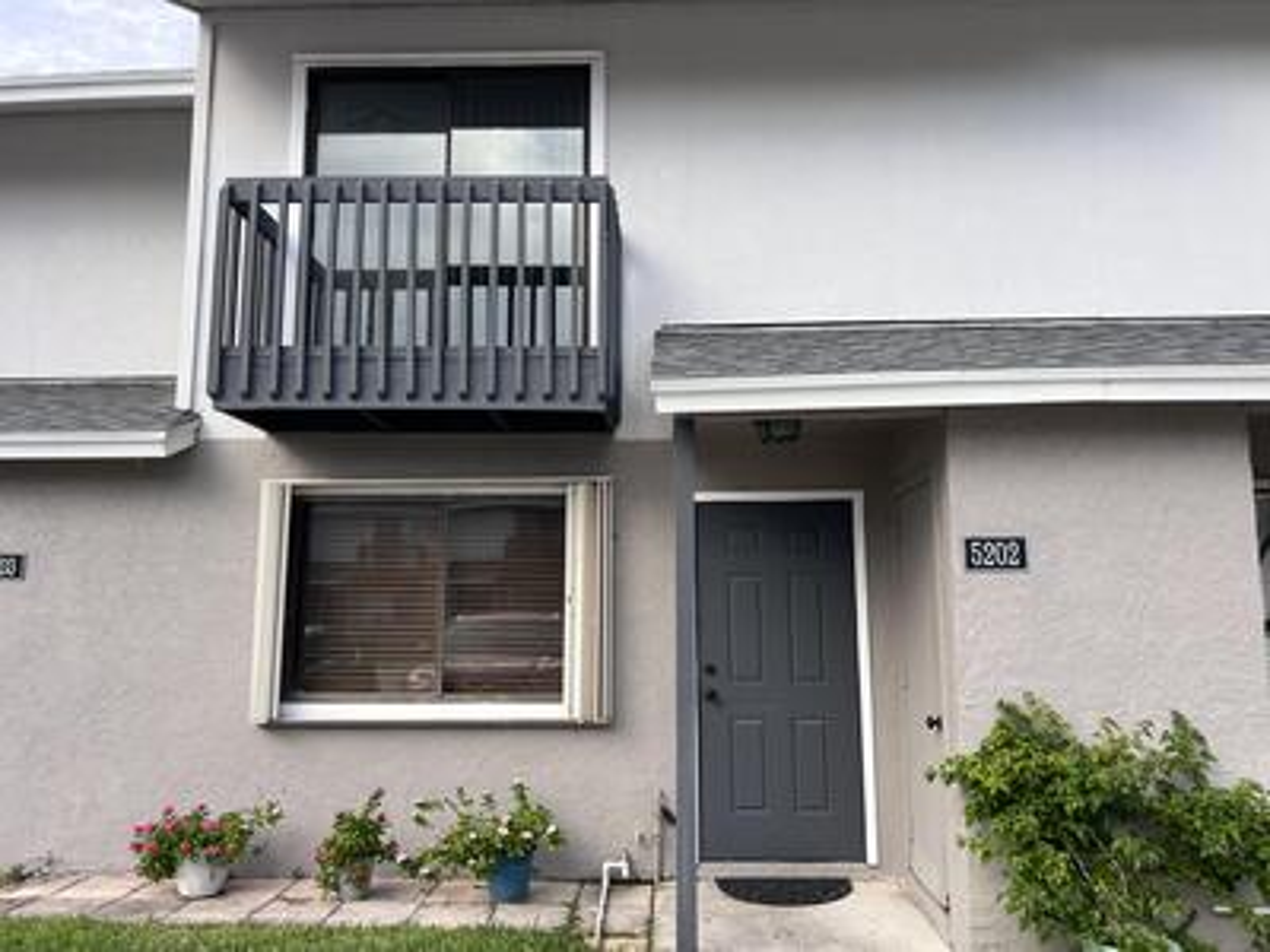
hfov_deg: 67.3
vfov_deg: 53.1
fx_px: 954
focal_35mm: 26
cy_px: 476
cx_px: 635
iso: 50
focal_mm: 5.7
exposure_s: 1/407
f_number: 1.5
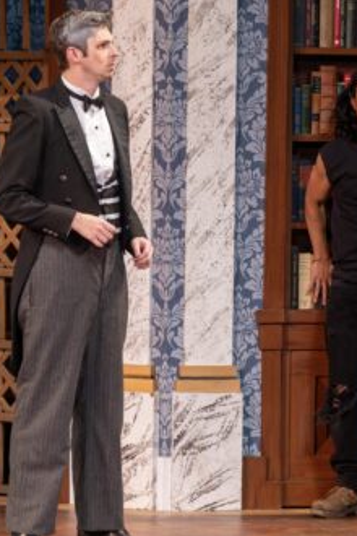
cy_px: 267
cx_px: 360
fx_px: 2707
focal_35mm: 182
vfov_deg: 11.3
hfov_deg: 7.5
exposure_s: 1/400
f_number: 4.5
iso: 5000
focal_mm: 120
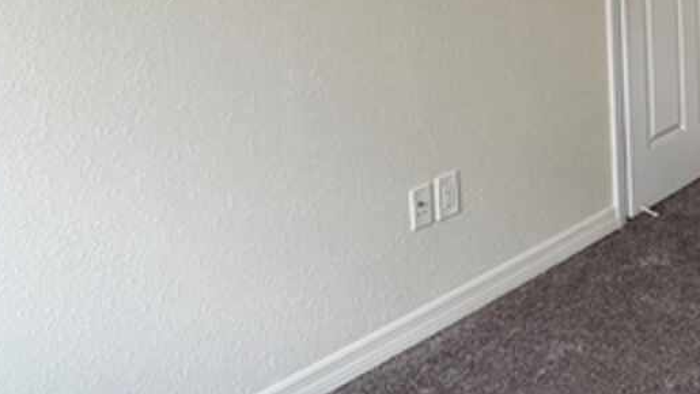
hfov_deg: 28.7
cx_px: 809
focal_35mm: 65
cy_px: -50
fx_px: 1207
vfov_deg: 17.8
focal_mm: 6.76
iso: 320
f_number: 1.78
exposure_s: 1/60
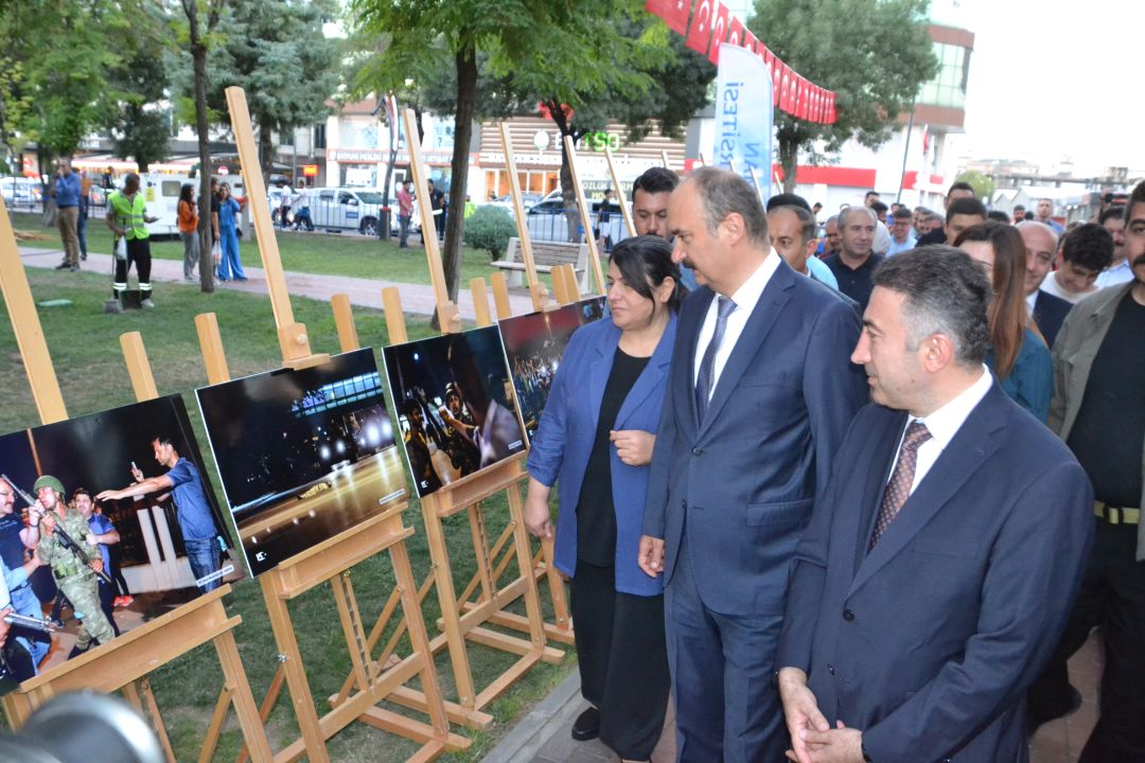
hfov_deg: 67.4
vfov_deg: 47.9
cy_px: 382
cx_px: 572
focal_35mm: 27
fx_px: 859
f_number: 3.5
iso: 3200
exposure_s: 1/60
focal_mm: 18
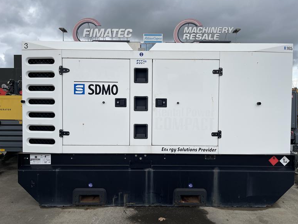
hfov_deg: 67.3
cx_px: 154
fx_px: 224
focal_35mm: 26
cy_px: 111
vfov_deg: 53.1
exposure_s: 1/1883
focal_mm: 5.1
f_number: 1.6
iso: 32
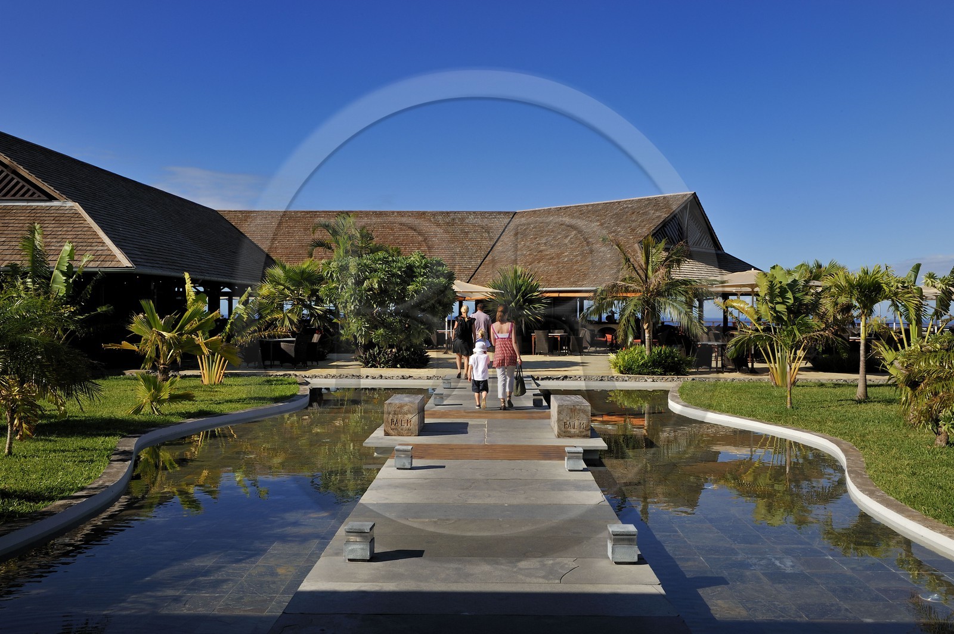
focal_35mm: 32
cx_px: 477
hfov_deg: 58.8
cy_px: 317
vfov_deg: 41.0
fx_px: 847
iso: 200
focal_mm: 32
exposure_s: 1/160
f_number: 18
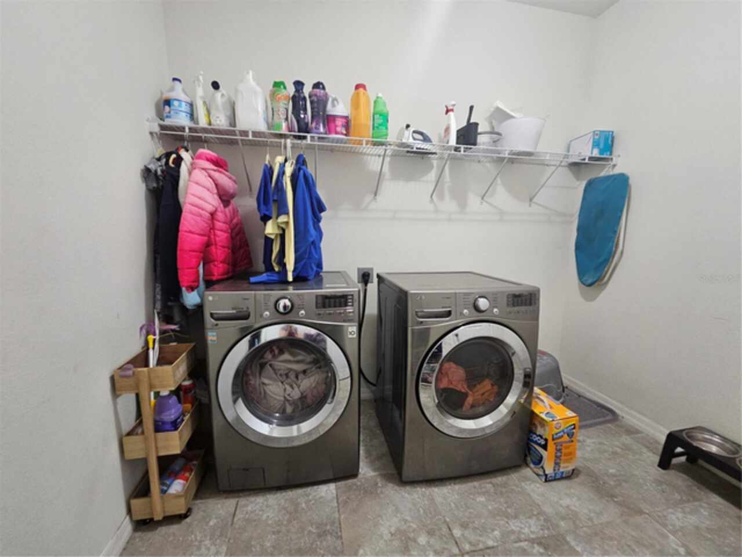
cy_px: 278
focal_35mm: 13
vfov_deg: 89.9
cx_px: 371
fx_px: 279
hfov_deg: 106.2
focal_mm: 2.2
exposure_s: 1/30
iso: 400
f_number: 2.2
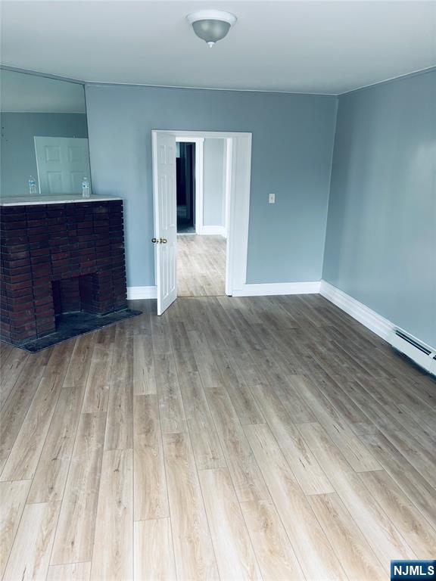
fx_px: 437
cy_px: 290
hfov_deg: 53.1
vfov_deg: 67.3
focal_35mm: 26
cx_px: 218
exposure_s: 1/110
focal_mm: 5.96
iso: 125
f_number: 1.6
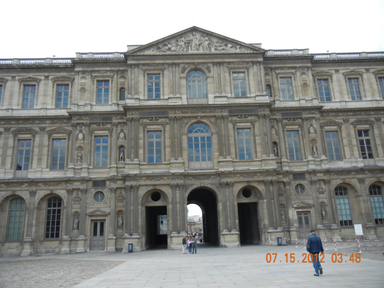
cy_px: 144
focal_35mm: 30
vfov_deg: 46.8
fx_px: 333
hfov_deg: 60.0
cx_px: 192
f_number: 7
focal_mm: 5.4
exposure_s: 1/188
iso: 160
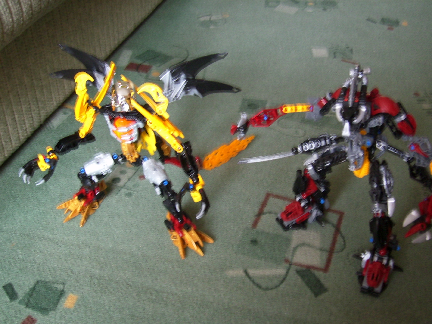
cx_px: 238
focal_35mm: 36
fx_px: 449
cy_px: 180
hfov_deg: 51.3
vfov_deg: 39.6
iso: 50
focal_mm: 5.99
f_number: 2.8
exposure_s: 1/2
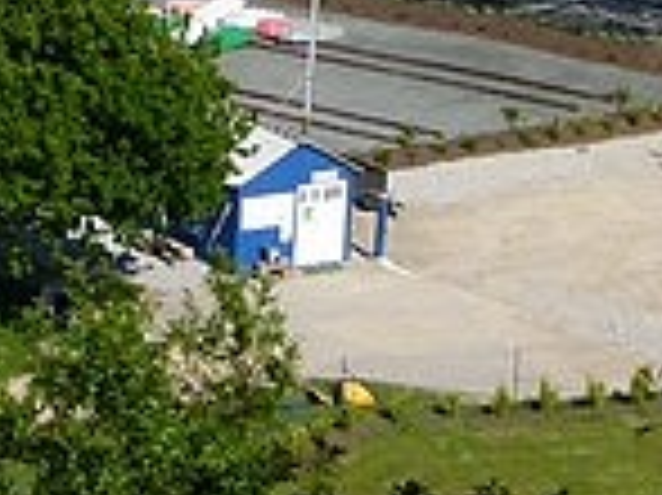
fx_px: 4051
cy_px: -590
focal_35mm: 212
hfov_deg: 9.2
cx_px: -117
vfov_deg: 6.7
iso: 100
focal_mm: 7
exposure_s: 1/1000
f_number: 4
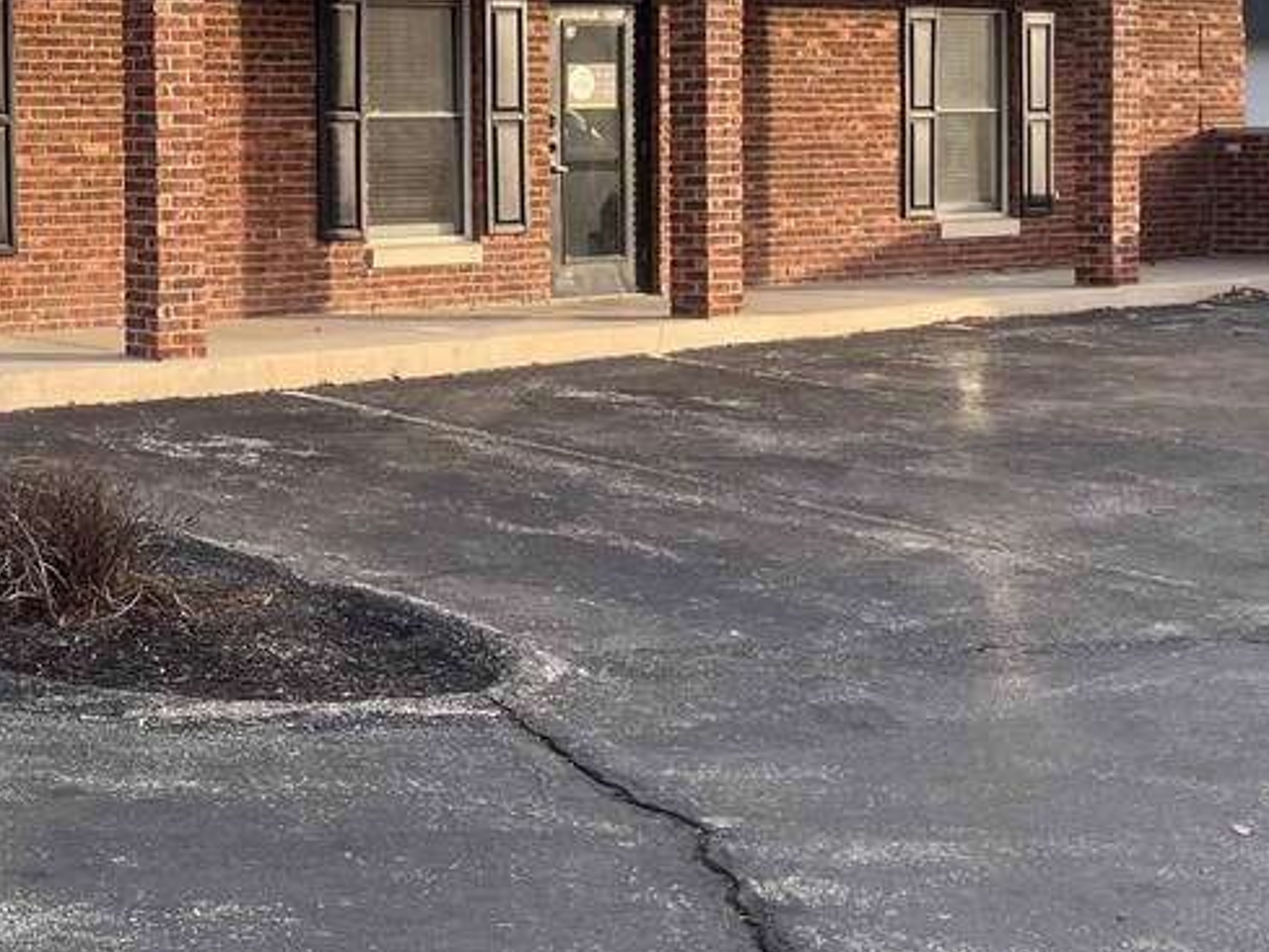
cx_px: 179
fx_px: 2493
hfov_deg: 27.7
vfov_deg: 21.4
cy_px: 202
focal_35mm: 68
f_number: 1.6
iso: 50
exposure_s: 1/804
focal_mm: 5.1
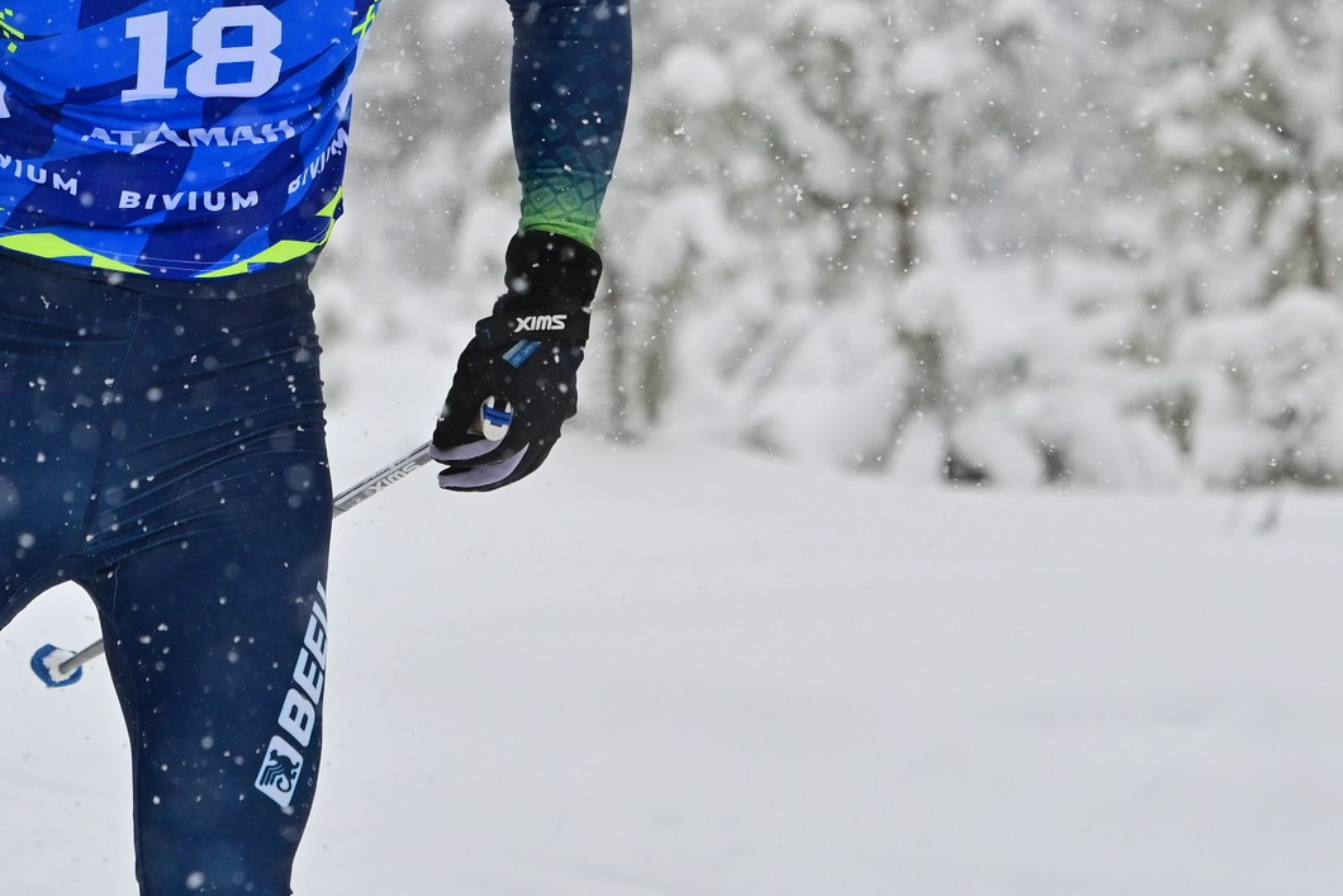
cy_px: -131
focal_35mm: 338
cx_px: 295
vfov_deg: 4.1
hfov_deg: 6.1
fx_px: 12610
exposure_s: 1/2000
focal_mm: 140
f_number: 5
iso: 640
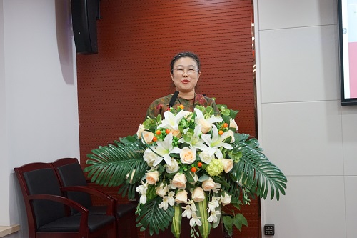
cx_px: 178
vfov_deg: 27.5
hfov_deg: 40.4
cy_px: 119
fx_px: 486
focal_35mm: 49
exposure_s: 1/160
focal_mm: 49
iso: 4000
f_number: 4.5
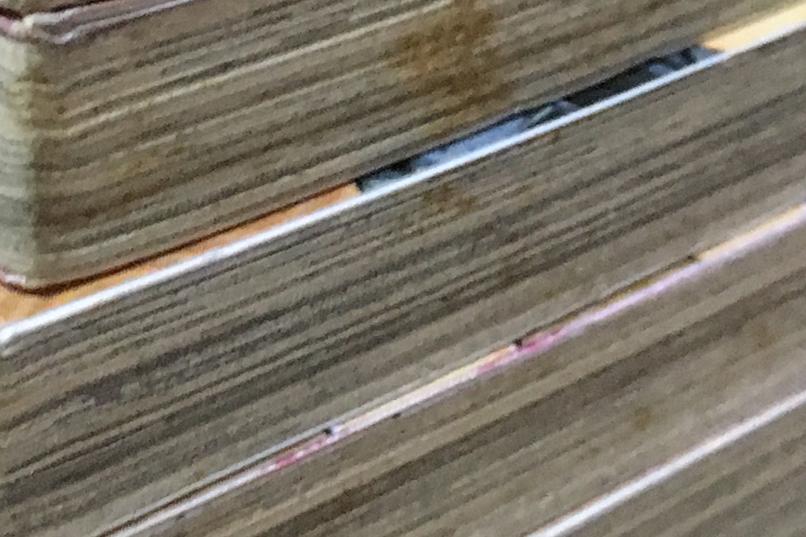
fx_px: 2507
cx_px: 1
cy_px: -13
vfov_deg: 12.1
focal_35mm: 112
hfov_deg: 17.8
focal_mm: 4.15
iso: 250
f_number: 2.2
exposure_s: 1/17
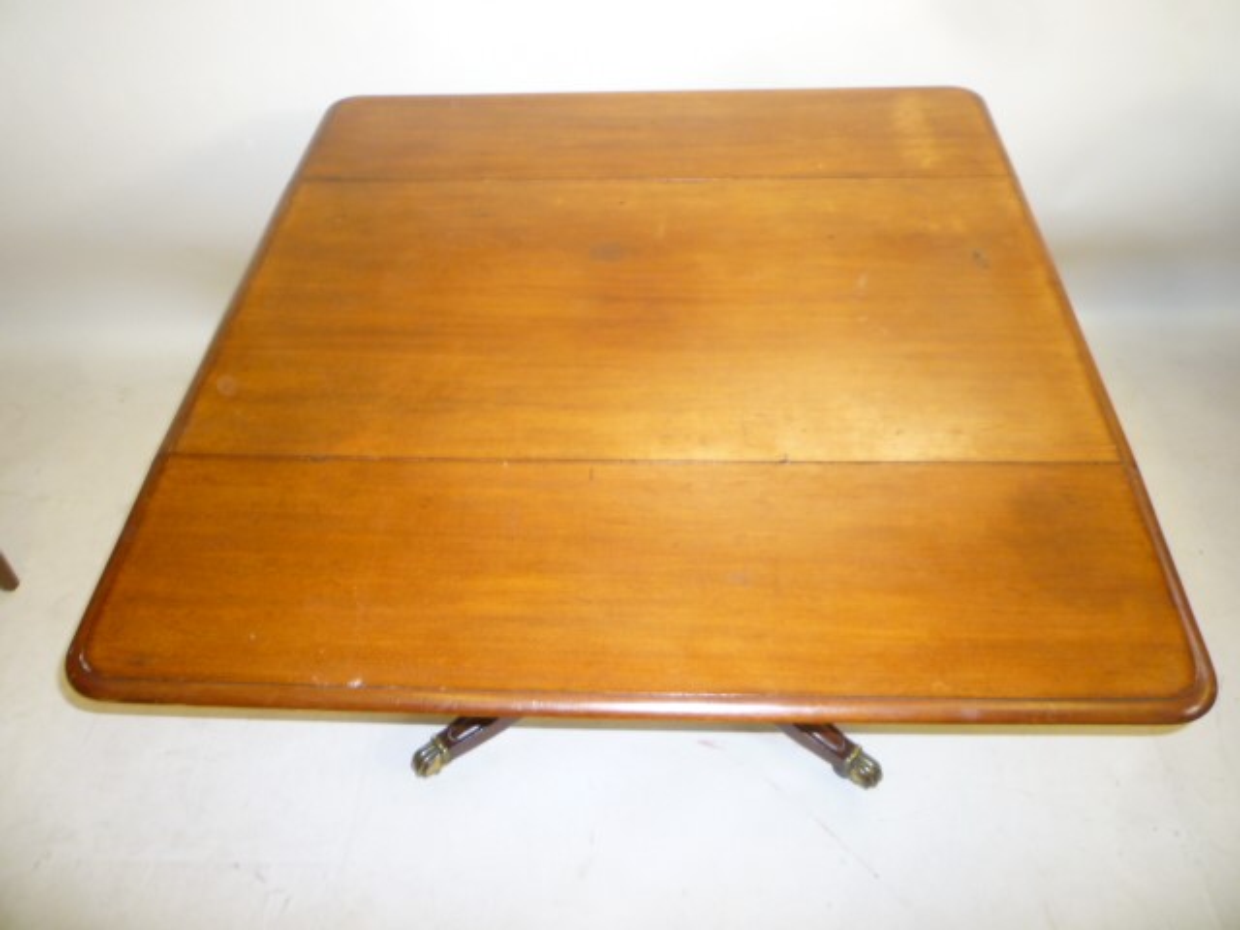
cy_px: 465
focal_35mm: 29
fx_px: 1039
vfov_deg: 48.2
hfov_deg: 61.7
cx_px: 620
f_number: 3.3
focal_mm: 5.2
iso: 200
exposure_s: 1/30
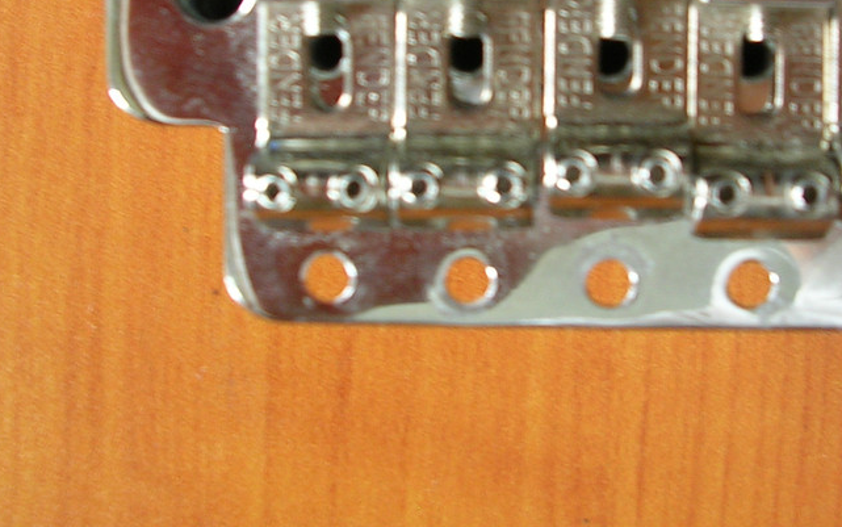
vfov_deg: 19.1
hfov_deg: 30.4
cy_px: 54
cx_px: 568
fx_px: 1538
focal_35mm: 67
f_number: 2.8
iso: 50
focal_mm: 5.8
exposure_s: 1/30.4
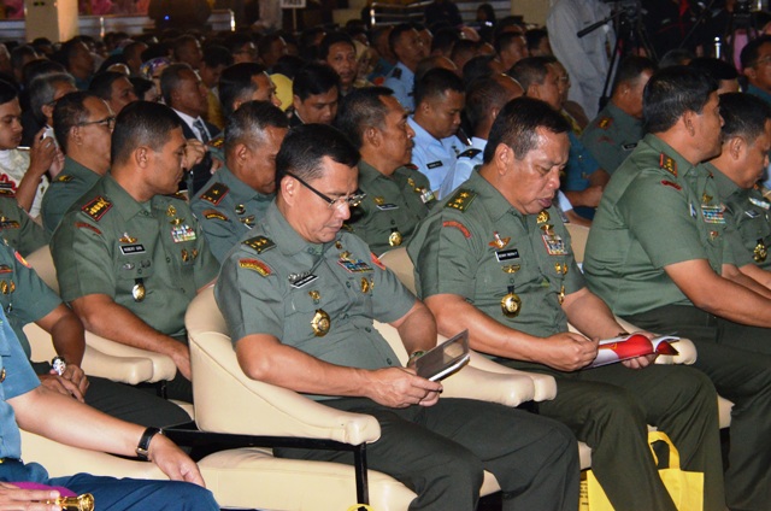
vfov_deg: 10.6
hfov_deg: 15.9
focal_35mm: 129
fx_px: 2757
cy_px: 256
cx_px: 386
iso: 3200
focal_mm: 86
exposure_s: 1/60
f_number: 10
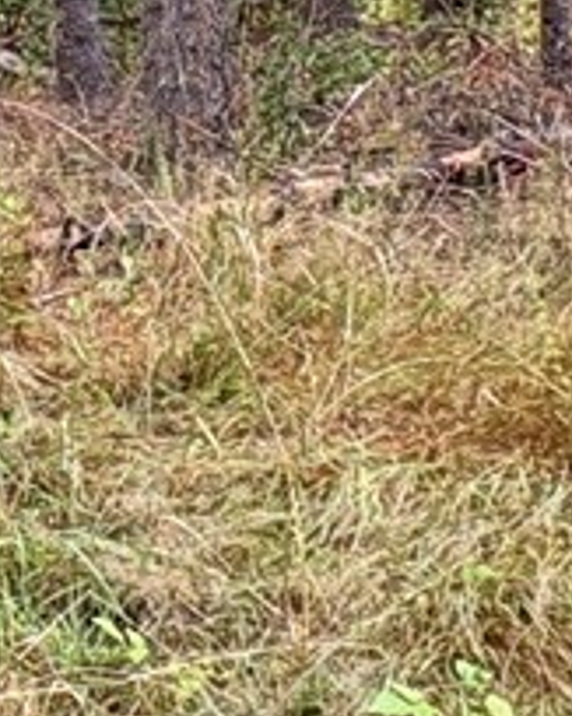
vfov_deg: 17.0
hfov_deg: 13.1
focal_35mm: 107
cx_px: -435
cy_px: -179
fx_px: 2266
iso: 80
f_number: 2.2
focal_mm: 2.22
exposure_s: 1/132
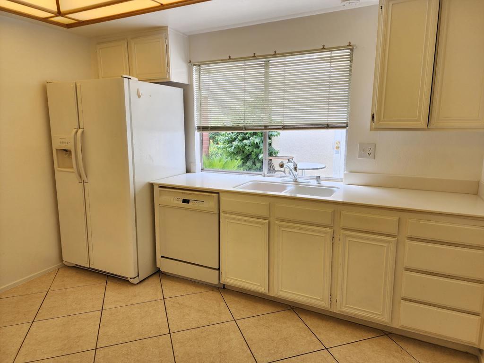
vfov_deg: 58.9
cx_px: 242
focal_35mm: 23
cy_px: 182
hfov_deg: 73.9
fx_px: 322
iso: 40
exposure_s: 1/120
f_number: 1.8
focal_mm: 6.4
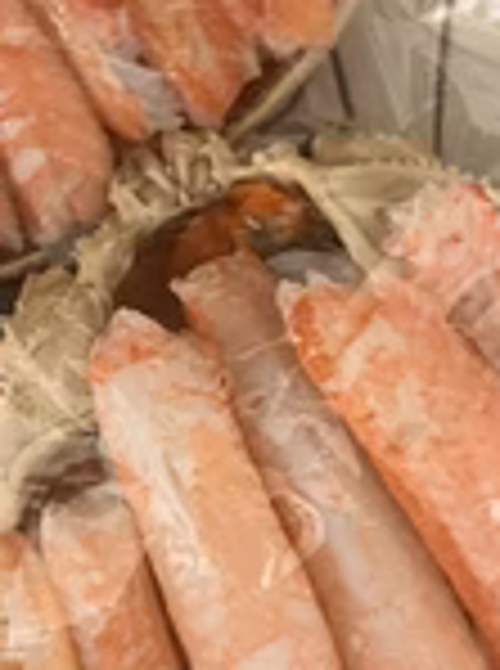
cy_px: 283
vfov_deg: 27.8
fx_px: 1354
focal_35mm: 70
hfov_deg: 20.9
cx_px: 180
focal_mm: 5.1
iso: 320
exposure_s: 1/50
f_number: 1.6
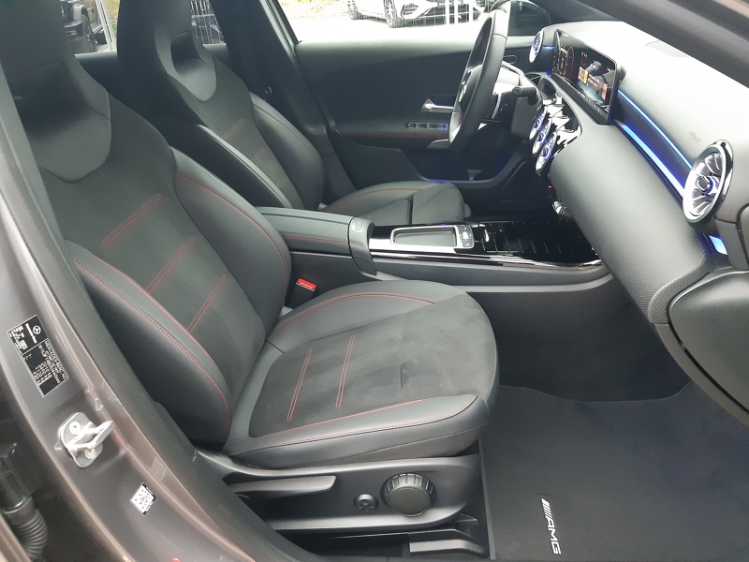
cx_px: 374
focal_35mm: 26
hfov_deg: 67.3
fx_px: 563
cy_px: 281
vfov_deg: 53.1
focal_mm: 3.92
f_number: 1.7
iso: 500
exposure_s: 1/20
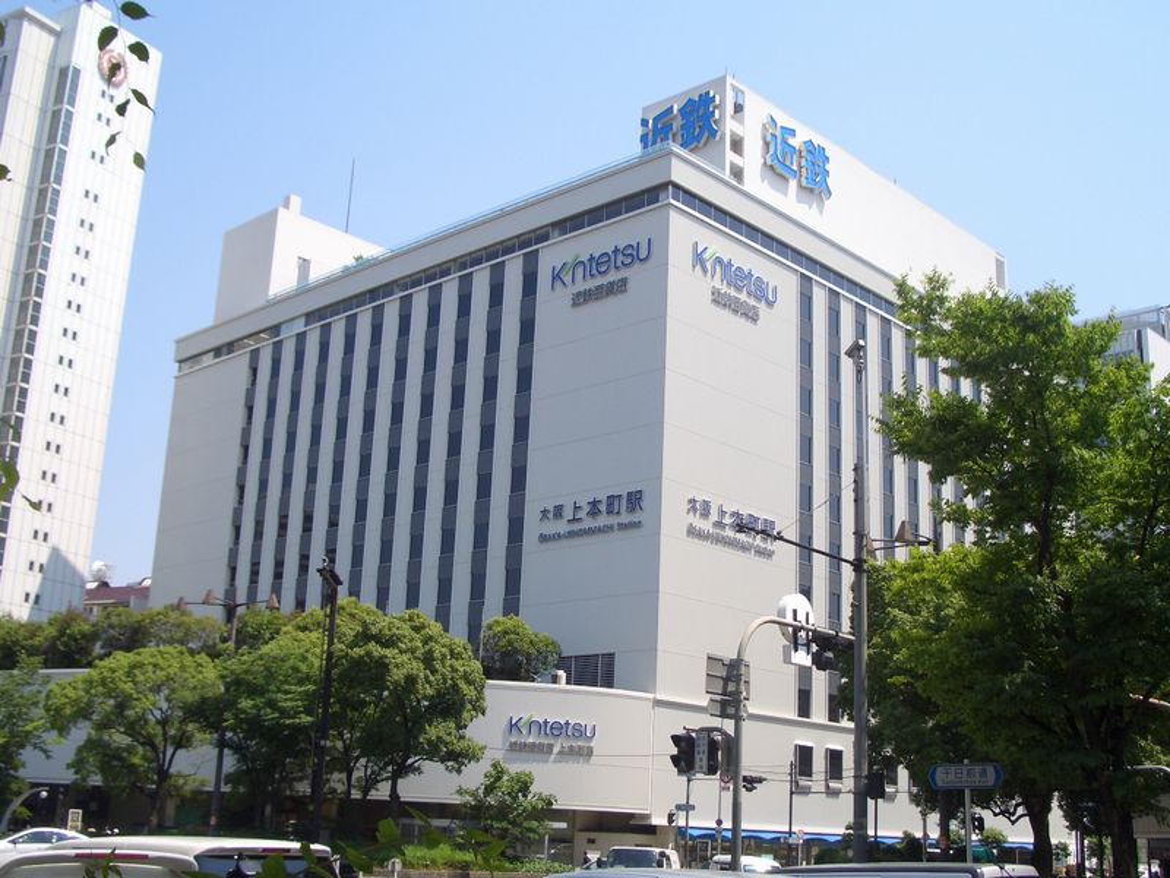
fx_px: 1386
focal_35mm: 41
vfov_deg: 35.1
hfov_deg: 45.8
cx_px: 585
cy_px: 439
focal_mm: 6.8
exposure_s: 1/250
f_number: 4.6
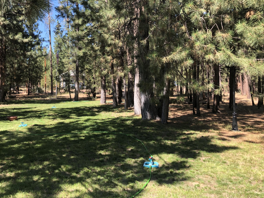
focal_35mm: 37
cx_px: 99
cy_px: 76
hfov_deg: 49.6
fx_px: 282
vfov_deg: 38.5
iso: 20
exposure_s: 1/326
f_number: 1.8
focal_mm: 3.99
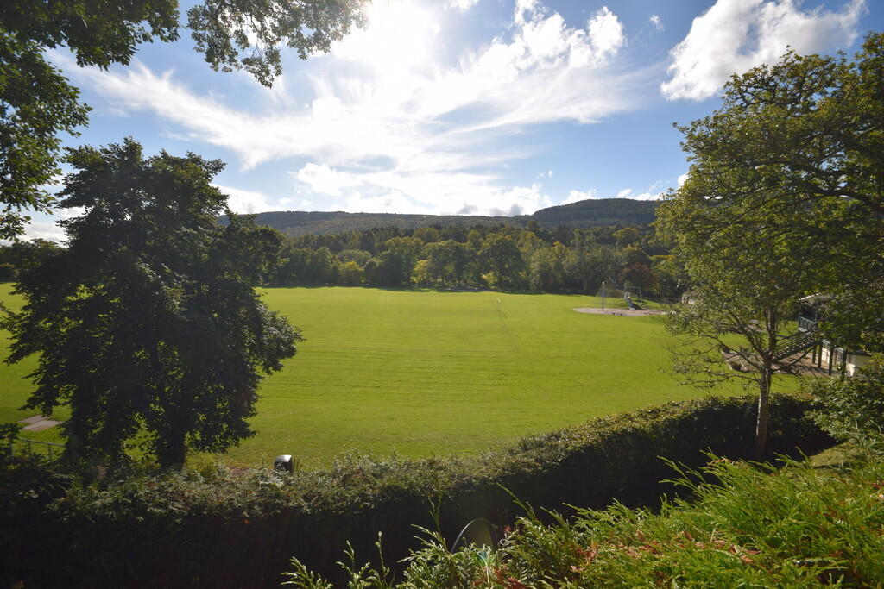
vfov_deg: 77.3
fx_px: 368
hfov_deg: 100.4
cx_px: 442
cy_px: 294
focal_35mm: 15
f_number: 9
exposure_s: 1/200
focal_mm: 10
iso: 100
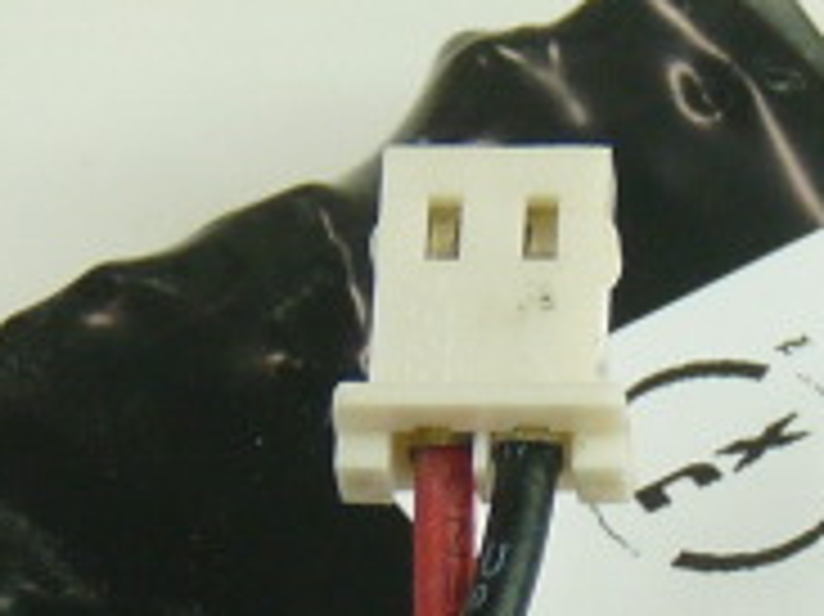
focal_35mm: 447
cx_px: 477
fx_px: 10633
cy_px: 886
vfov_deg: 3.3
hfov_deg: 4.4
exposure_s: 1/40
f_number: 3.4
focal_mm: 12.8
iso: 100
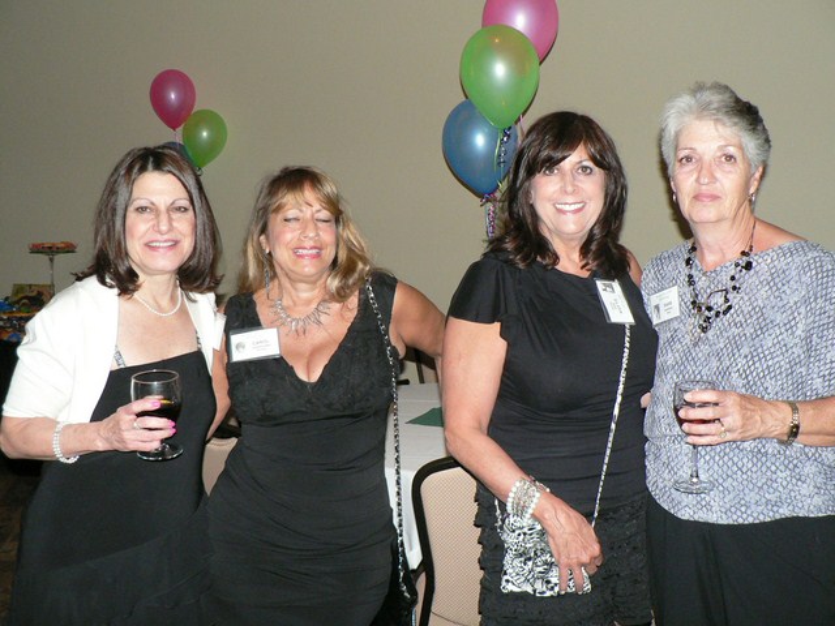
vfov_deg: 39.7
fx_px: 868
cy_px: 313
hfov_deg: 51.4
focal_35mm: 36
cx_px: 418
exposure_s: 1/60
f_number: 2.8
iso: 200
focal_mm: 6
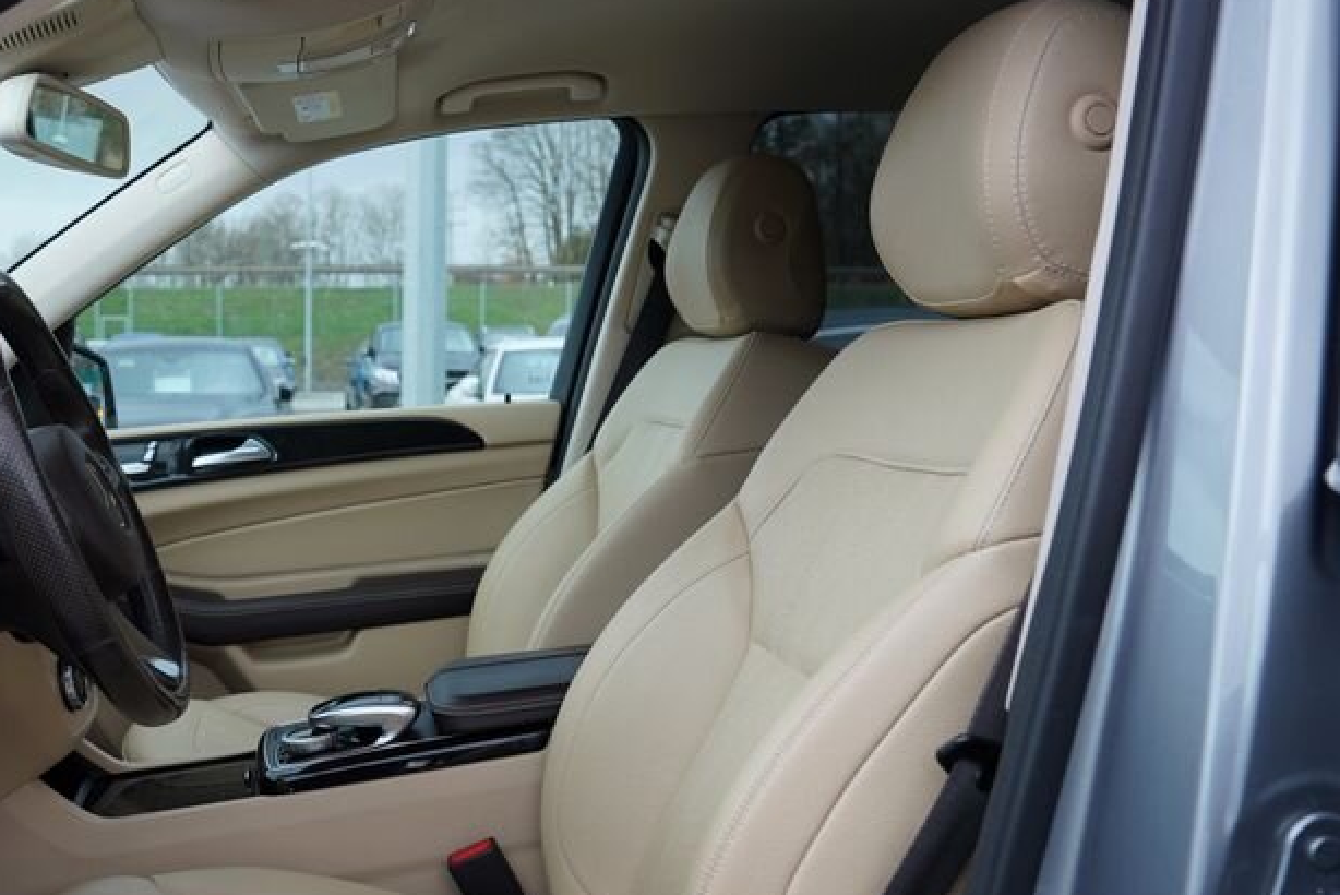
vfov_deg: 33.0
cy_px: 625
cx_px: 225
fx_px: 1490
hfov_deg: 45.4
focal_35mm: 40
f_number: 4.5
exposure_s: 1/80
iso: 100
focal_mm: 24
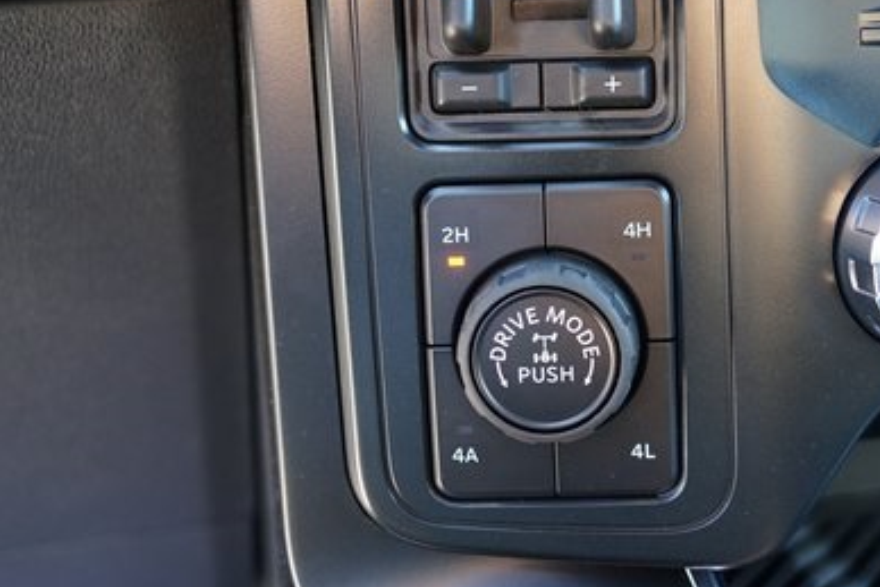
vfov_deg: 22.2
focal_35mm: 61
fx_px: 1492
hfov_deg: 32.6
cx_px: 578
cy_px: 237
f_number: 4
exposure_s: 1/60
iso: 1000
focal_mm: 37
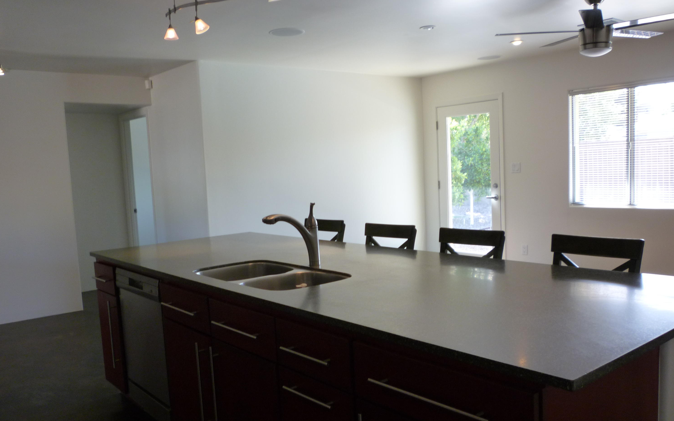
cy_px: 233
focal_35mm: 31
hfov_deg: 61.2
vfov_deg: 40.5
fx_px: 569
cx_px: 338
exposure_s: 1/30
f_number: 3.3
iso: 125
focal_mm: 5.2
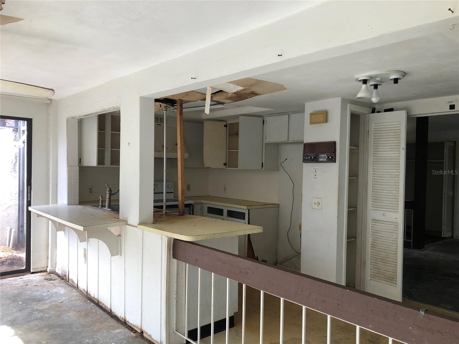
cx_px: 230
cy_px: 172
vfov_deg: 49.7
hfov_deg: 63.4
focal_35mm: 28
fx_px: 371
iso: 25
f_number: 1.8
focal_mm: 3.99
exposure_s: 1/120
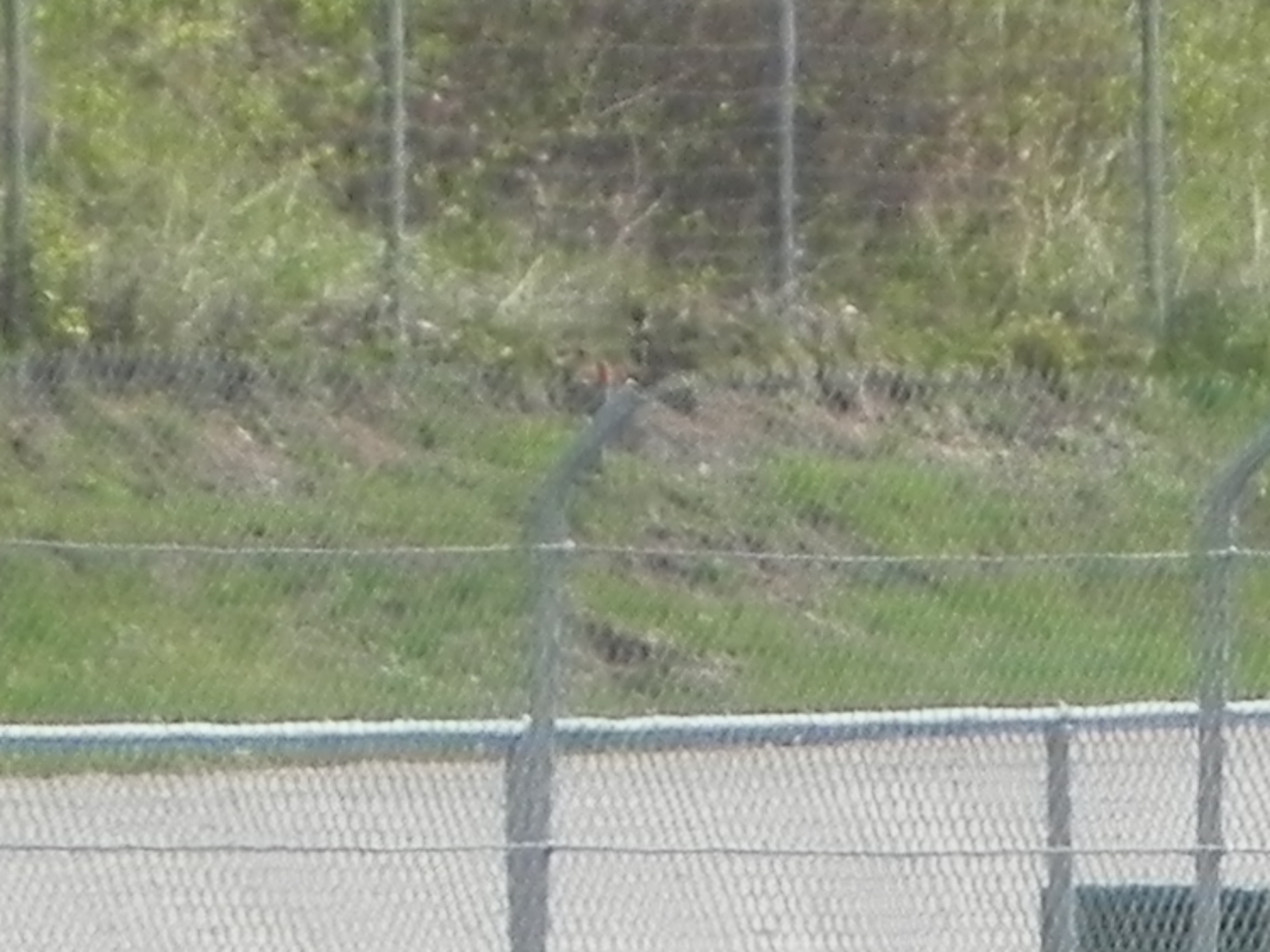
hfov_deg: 0.7
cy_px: 1677
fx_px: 107976
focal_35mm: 2944
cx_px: 1575
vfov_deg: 0.5
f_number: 5
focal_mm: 107.6
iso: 181
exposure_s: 1/495
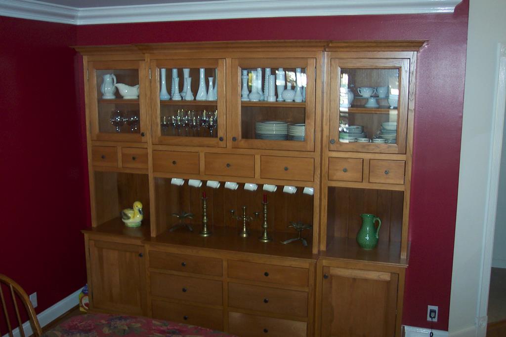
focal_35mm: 38
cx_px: 253
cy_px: 168
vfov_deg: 35.1
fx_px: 534
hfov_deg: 50.7
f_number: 2.8
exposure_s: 1/30
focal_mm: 8
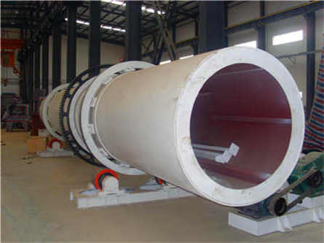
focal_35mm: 38
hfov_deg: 49.0
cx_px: 162
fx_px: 355
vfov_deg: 37.7
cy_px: 122
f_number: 3
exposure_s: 1/45
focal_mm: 6.3
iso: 200
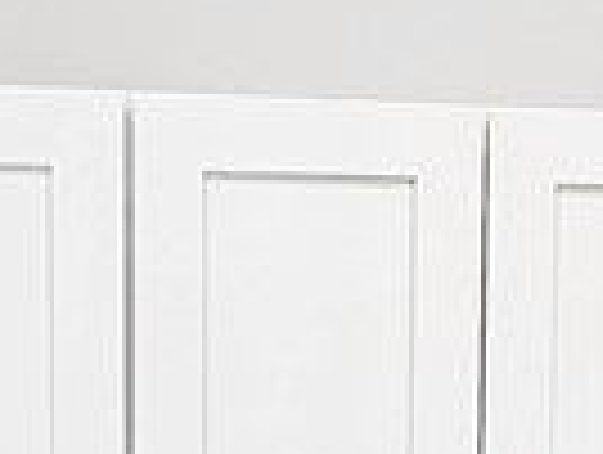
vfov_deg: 13.2
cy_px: 877
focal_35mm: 99
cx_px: 342
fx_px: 1728
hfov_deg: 19.8
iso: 80
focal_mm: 2.2
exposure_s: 1/77.4
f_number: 2.2
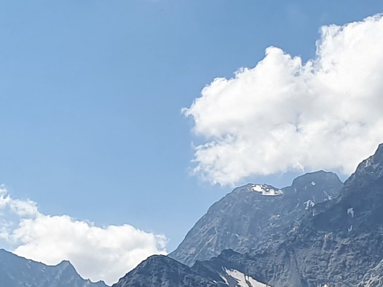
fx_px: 1461
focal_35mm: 132
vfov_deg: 10.9
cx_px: 244
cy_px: 388
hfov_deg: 14.9
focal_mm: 4.32
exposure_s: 1/1932
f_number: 2.4
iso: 50
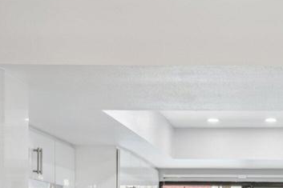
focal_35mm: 87
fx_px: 684
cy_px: 235
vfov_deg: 15.1
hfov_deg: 22.5
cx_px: 281
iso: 250
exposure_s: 1/30
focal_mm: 30
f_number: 8
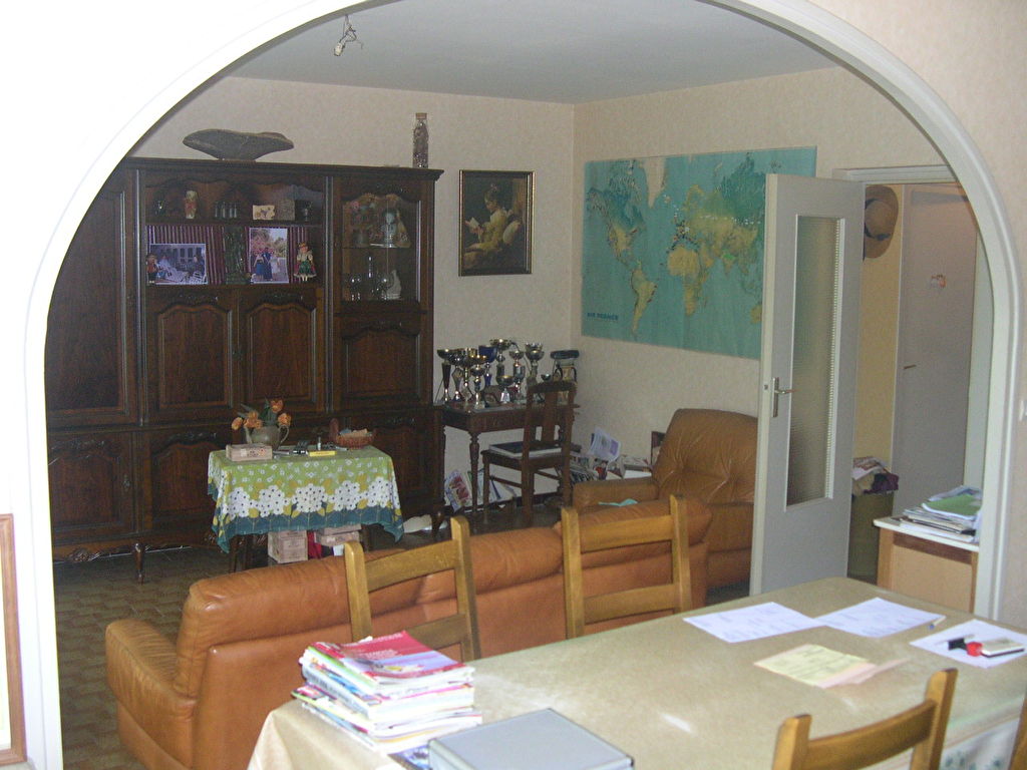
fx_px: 1127
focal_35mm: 38
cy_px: 385
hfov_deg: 49.0
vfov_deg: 37.7
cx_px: 514
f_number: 2.8
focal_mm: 8
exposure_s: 1/60
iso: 340
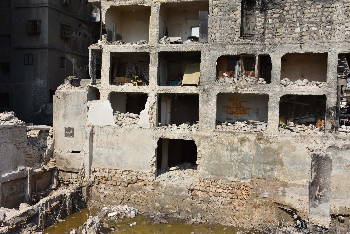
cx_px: 175
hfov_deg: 55.1
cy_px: 117
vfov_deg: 38.4
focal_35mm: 34
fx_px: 336
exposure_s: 1/320
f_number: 9
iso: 100
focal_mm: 23
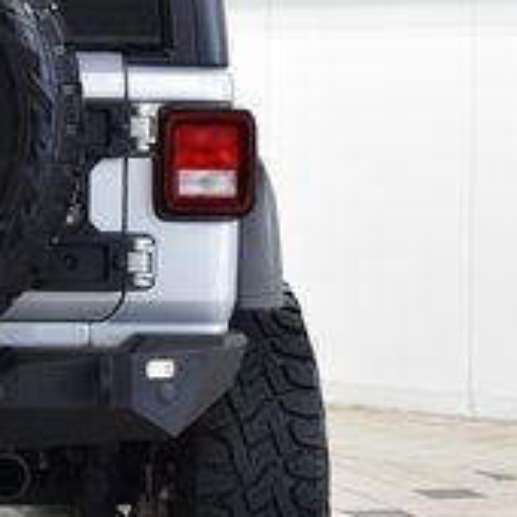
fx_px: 2602
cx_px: -176
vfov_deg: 11.3
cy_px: 227
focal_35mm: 154
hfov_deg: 11.0
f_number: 6.3
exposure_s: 1/15
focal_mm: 32
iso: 720
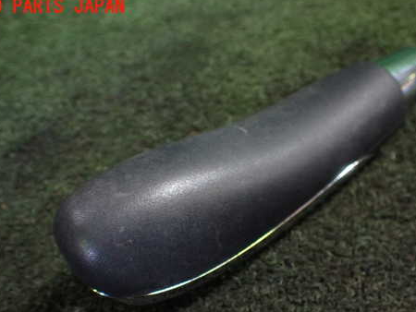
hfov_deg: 46.7
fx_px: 481
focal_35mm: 40
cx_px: 234
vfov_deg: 35.7
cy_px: 203
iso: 800
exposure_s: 1/100
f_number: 2.3
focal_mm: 5.4
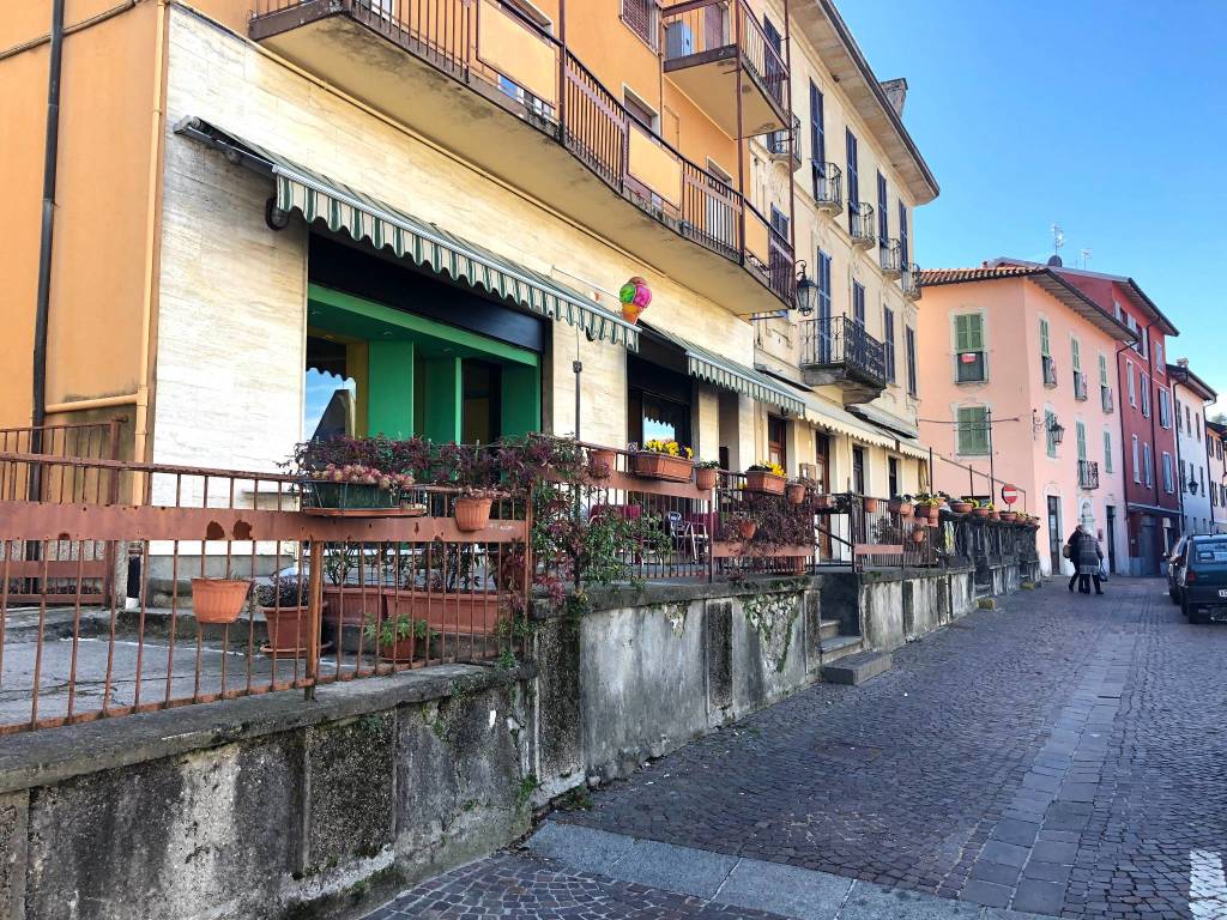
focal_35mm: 28
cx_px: 614
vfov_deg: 49.7
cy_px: 460
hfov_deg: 63.4
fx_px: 992
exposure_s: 1/218
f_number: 1.8
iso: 20
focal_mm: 3.99
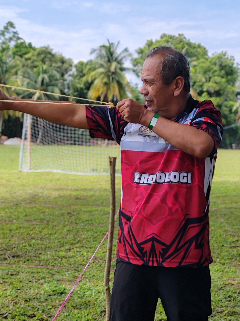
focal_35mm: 68
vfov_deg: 28.5
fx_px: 629
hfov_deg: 21.6
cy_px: 180
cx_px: 130
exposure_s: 1/510
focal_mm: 6.12
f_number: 4
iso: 50
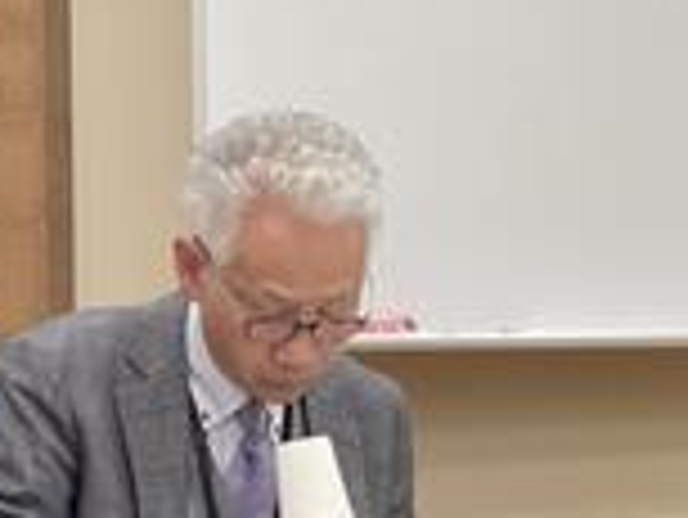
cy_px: 428
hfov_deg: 9.7
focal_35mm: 201
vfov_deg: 7.4
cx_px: 724
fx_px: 3998
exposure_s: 1/120
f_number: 2.2
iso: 160
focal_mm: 7.5
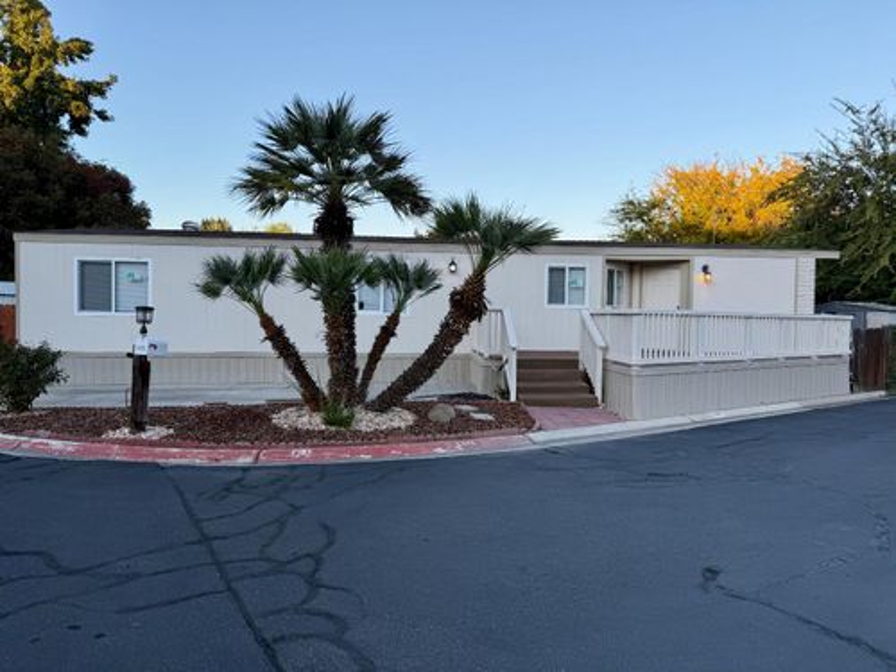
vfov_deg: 56.8
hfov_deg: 71.6
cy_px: 336
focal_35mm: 24
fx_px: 621
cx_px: 448
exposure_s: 1/780
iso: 80
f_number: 1.78
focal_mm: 6.76
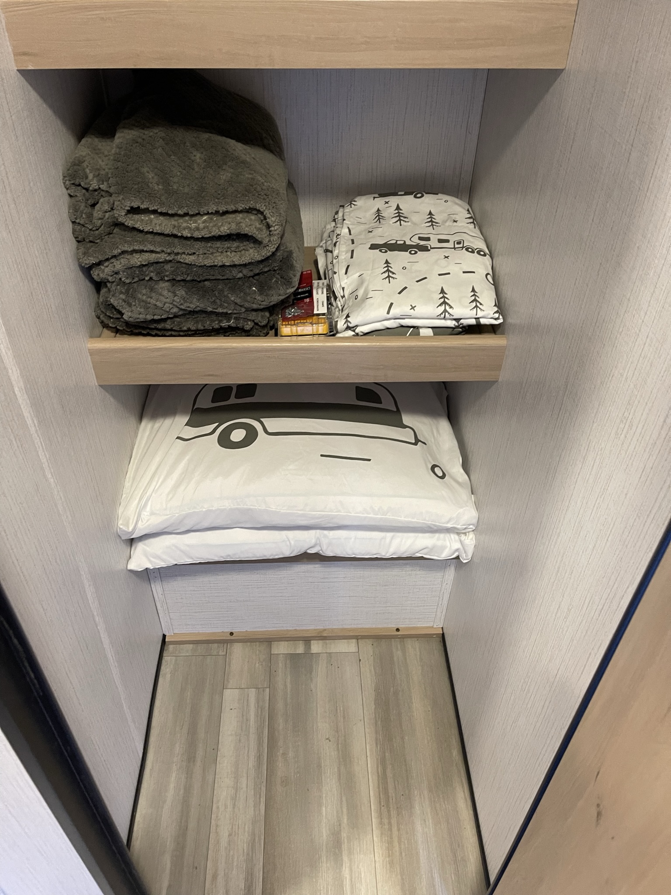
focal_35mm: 26
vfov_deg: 67.3
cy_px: 448
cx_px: 336
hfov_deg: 53.1
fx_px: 672
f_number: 1.6
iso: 400
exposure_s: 1/60
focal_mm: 5.1
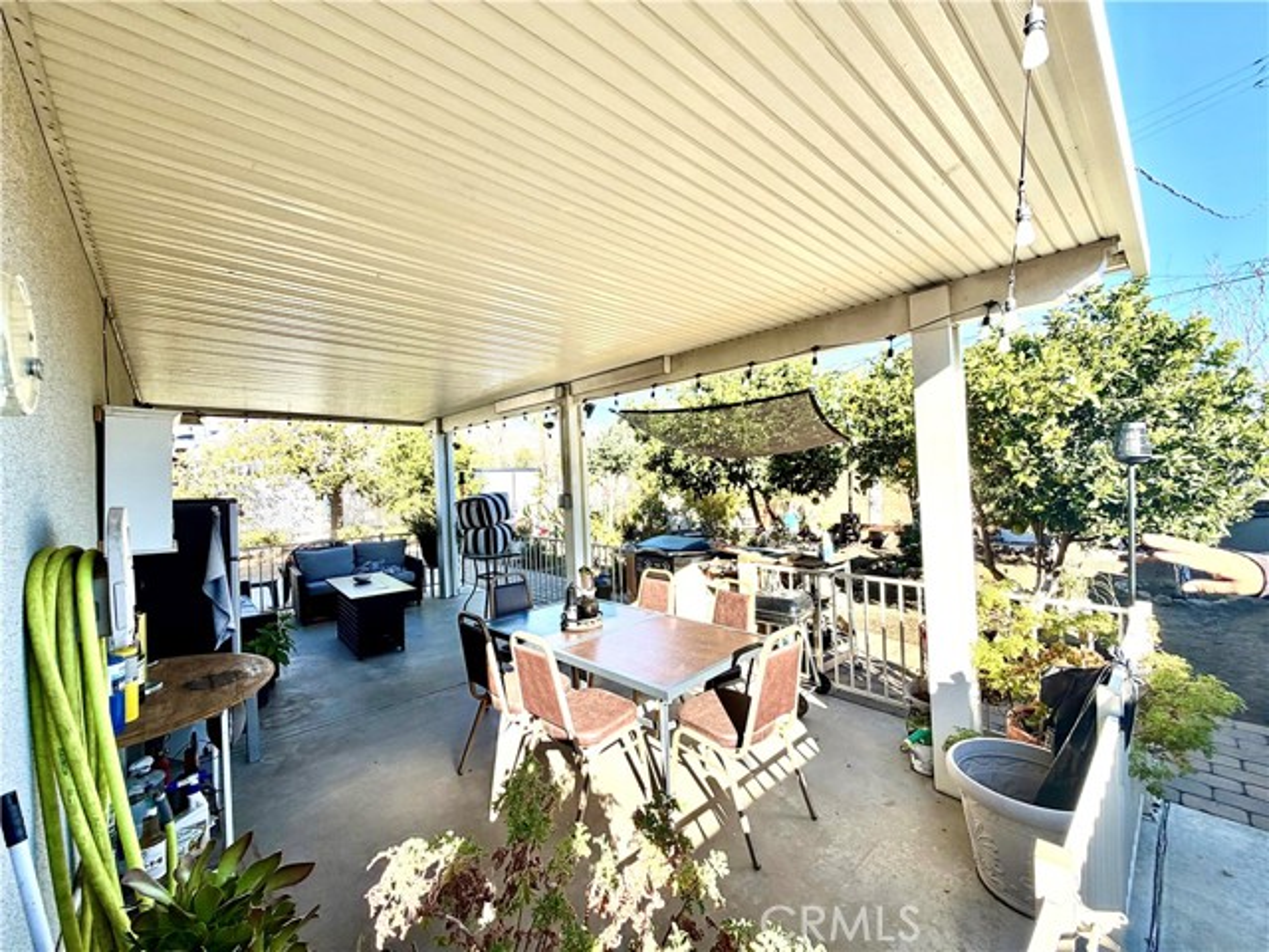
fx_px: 513
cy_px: 476
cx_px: 634
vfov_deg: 85.7
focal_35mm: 14
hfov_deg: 102.1
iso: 50
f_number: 2.2
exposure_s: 1/502
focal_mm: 2.22
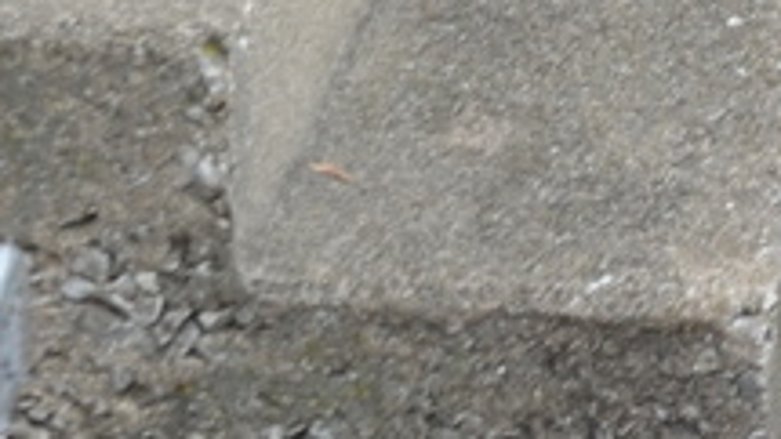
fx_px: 5177
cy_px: -871
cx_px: 1469
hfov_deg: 8.3
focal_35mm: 250
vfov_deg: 4.7
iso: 200
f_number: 6.3
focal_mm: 21
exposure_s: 1/160
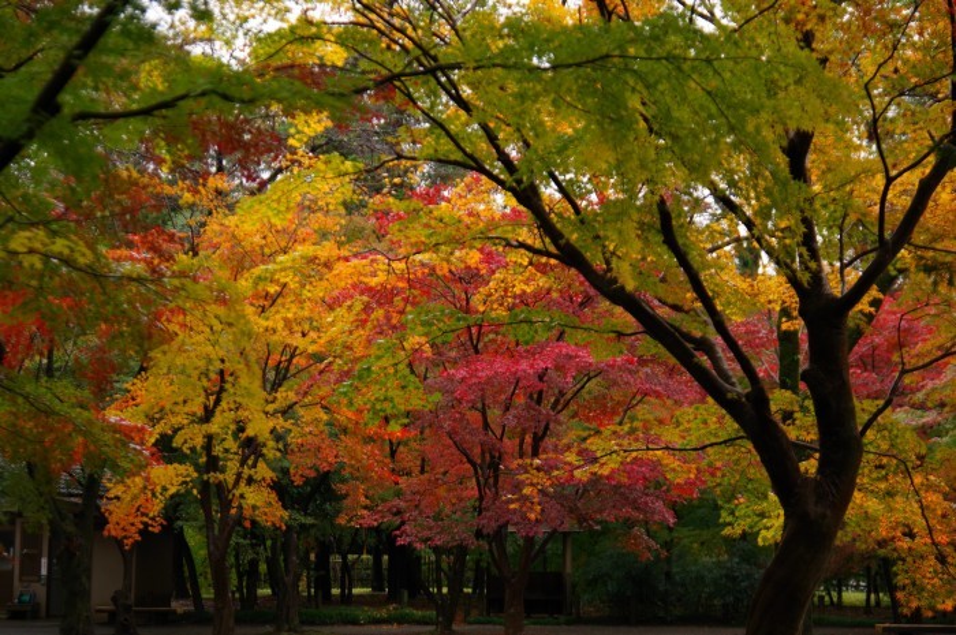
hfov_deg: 27.0
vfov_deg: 18.1
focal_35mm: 75
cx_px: 478
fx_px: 1989
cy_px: 318
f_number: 2.8
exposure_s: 1/250
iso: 200
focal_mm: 50
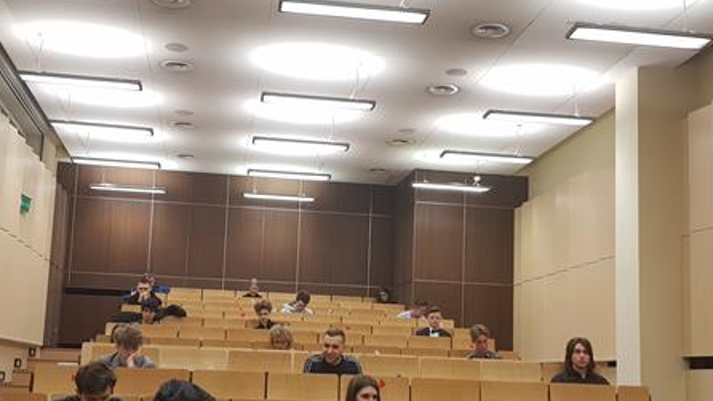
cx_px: 366
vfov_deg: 37.3
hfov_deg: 62.6
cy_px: 272
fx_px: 586
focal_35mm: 31
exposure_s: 1/50
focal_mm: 4.2
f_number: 1.7
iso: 64
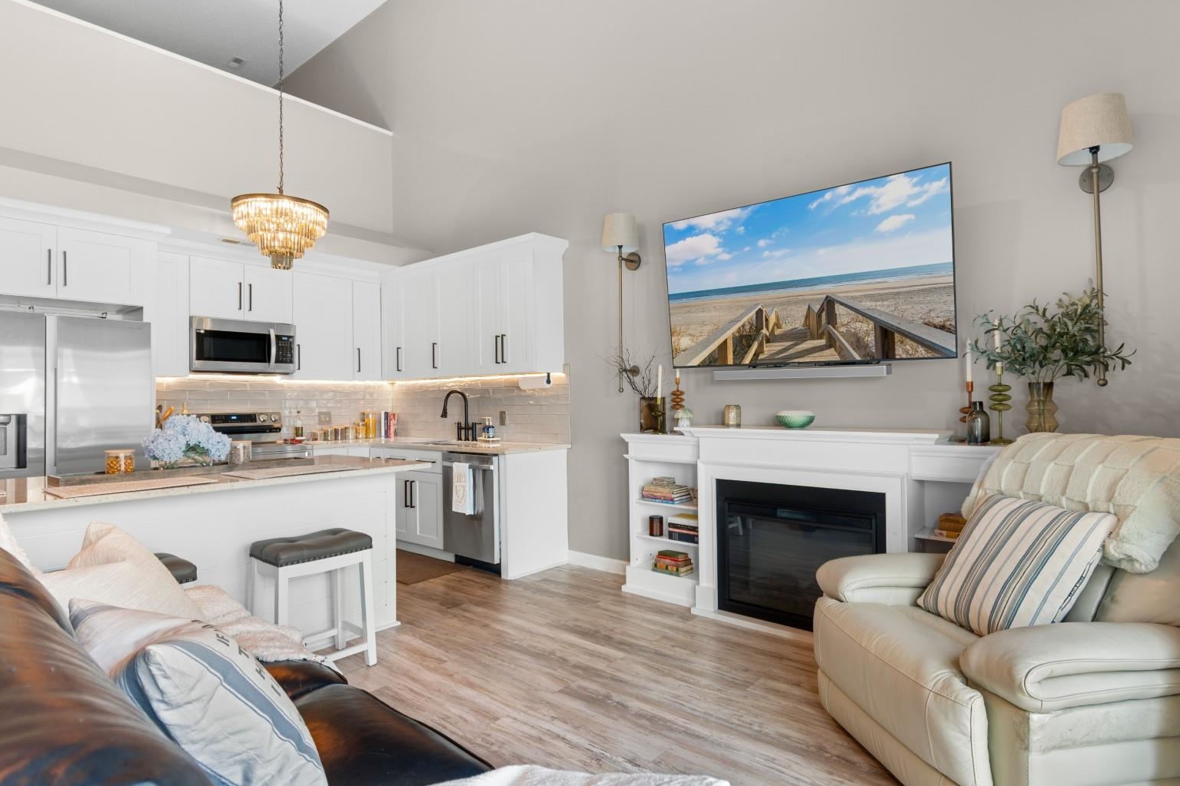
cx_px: 585
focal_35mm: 19
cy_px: 390
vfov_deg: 64.5
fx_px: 623
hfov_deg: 86.9
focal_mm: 12
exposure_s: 1/4
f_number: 4.8
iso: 100
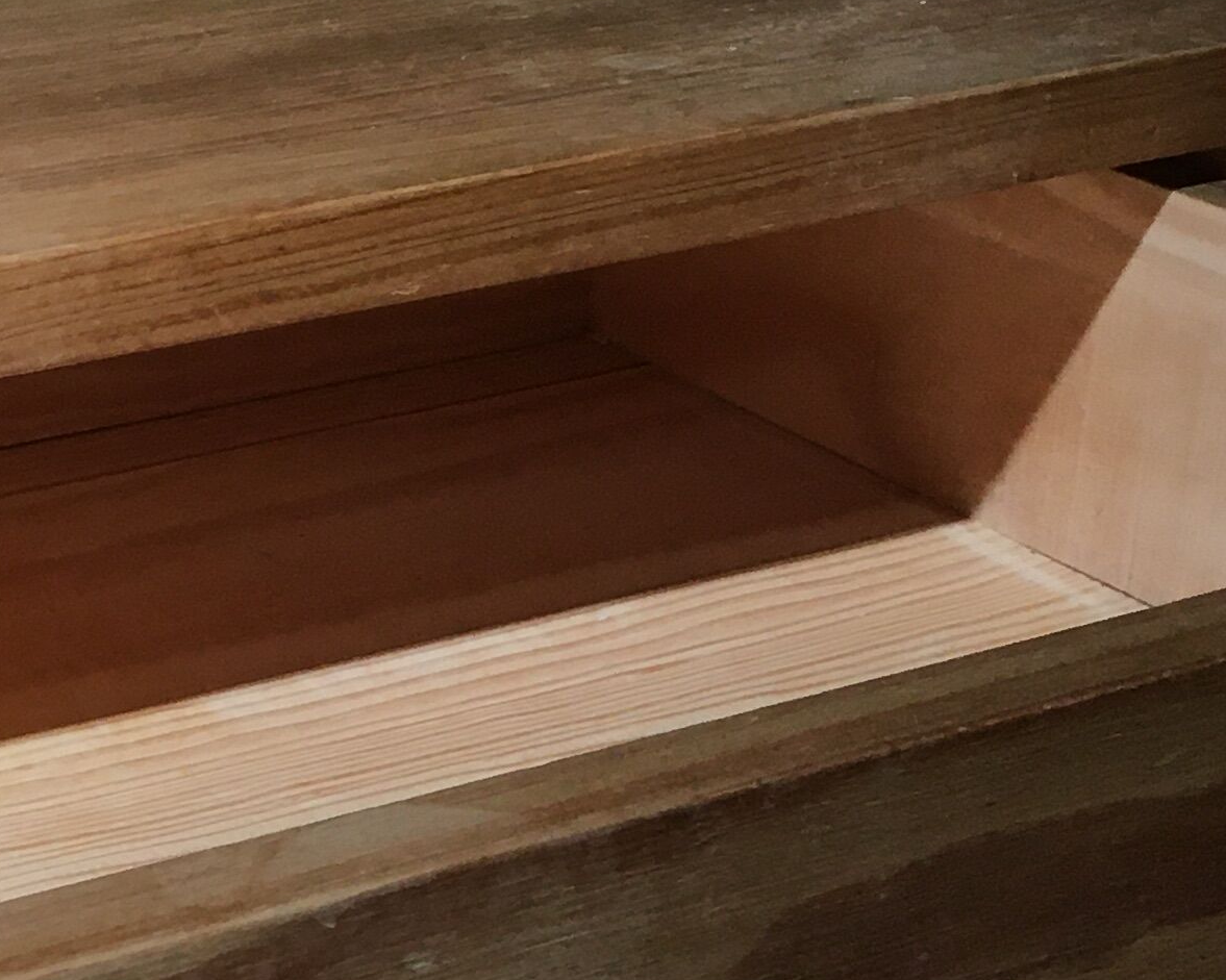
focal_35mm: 97
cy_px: 1232
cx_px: 259
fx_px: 3519
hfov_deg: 19.6
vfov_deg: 15.2
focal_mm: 4.15
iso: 50
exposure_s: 1/33
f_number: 2.2
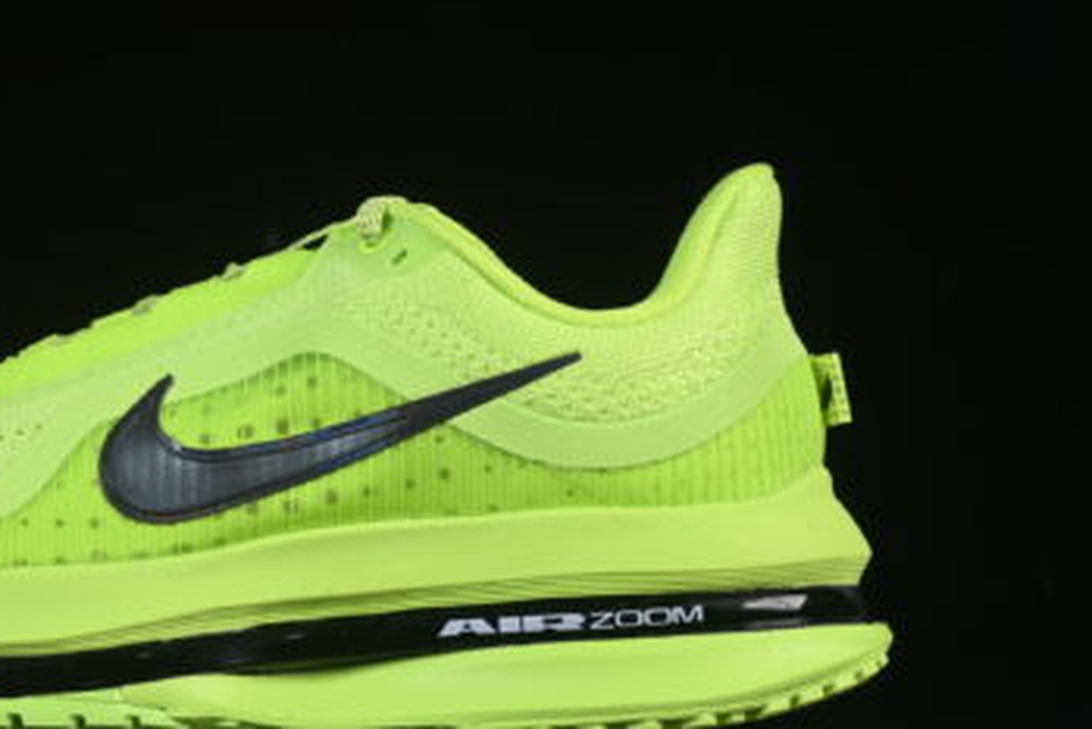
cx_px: 244
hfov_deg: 15.8
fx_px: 3914
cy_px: 354
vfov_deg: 10.6
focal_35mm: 129
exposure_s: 1/80
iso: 160
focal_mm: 50
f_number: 8
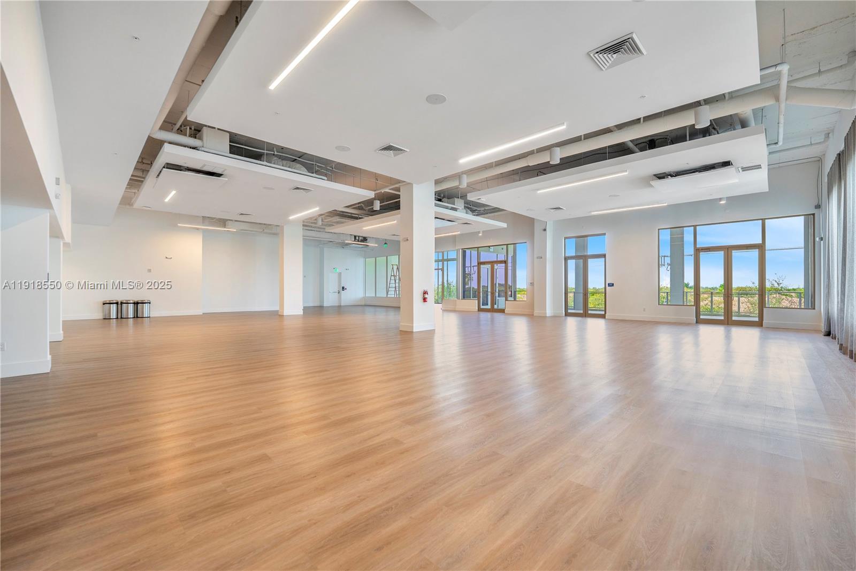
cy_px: 286
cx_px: 428
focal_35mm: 14
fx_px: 333
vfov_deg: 81.2
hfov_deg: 104.3
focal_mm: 14
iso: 160
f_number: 4
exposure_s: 1/60
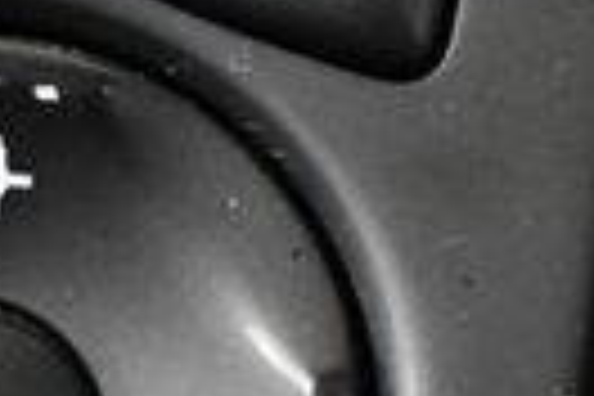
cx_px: 180
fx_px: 2887
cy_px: 612
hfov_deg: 11.7
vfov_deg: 7.7
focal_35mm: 175
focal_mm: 18
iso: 3200
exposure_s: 1/80
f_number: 3.5
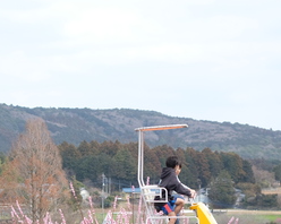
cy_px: 199
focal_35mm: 119
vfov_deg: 12.8
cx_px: -5
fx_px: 989
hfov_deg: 15.8
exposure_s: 1/2200
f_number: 2
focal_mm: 35
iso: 200
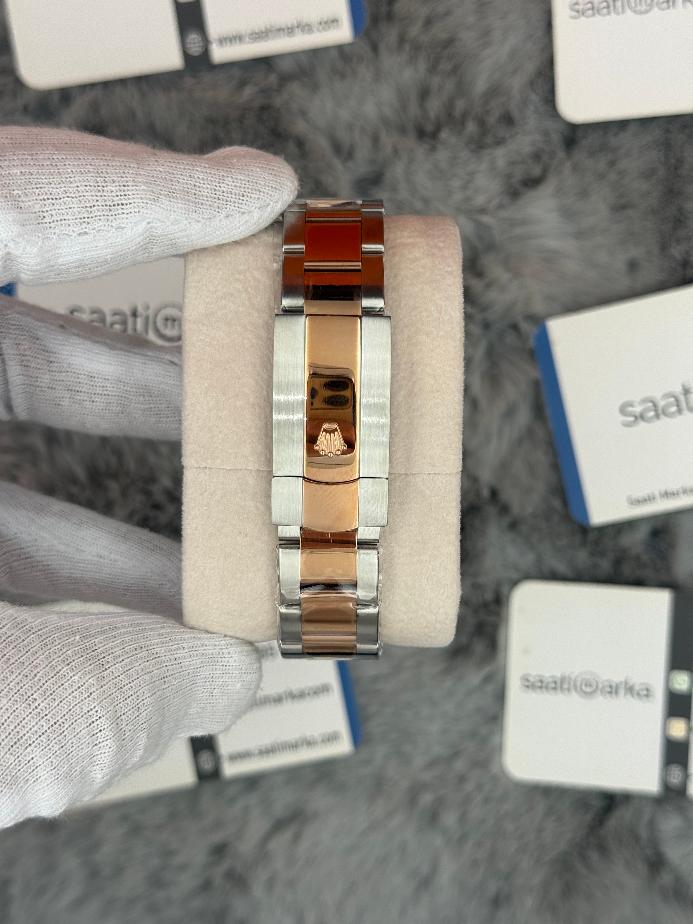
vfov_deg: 39.7
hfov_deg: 30.3
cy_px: 462
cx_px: 346
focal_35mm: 48
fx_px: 1281
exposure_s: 1/1041
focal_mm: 6.76
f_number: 1.78
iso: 64
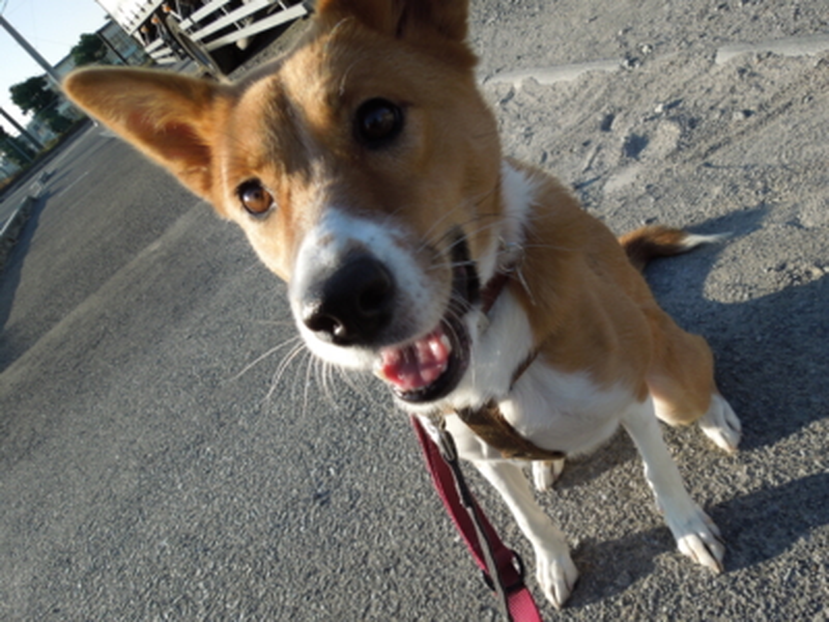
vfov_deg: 54.9
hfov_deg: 69.4
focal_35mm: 25
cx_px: 414
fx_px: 599
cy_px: 311
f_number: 3.3
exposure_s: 1/640
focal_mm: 4.5
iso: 100
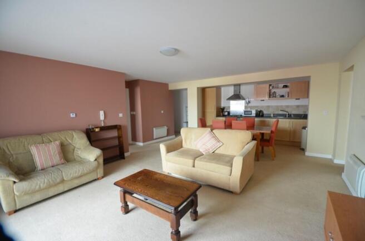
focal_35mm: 15
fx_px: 152
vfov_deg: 77.0
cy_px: 120
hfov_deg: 100.5
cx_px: 182
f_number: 4
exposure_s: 1/60
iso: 640
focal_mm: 10
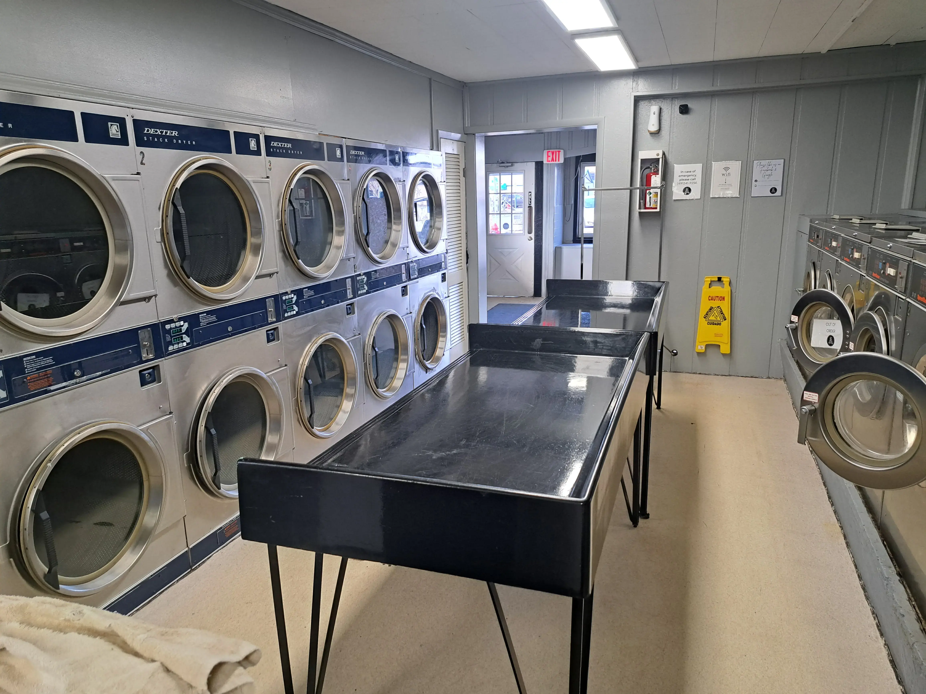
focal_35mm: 24
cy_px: 347
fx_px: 642
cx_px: 463
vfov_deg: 56.8
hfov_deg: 71.6
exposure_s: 1/60
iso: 200
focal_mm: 5.23
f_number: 1.8
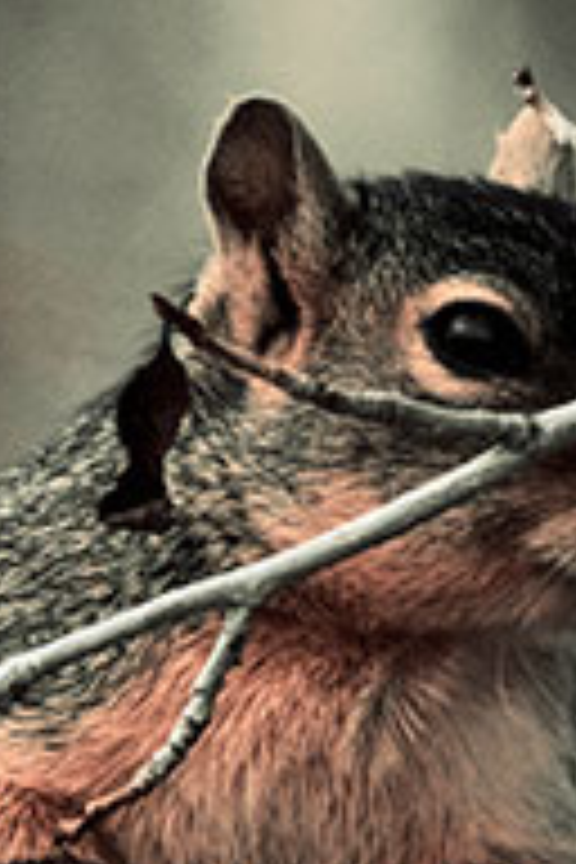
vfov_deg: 0.7
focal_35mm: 3118
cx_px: 486
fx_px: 74826
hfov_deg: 0.4
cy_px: 745
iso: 6400
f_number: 13
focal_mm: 1200
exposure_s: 1/1250
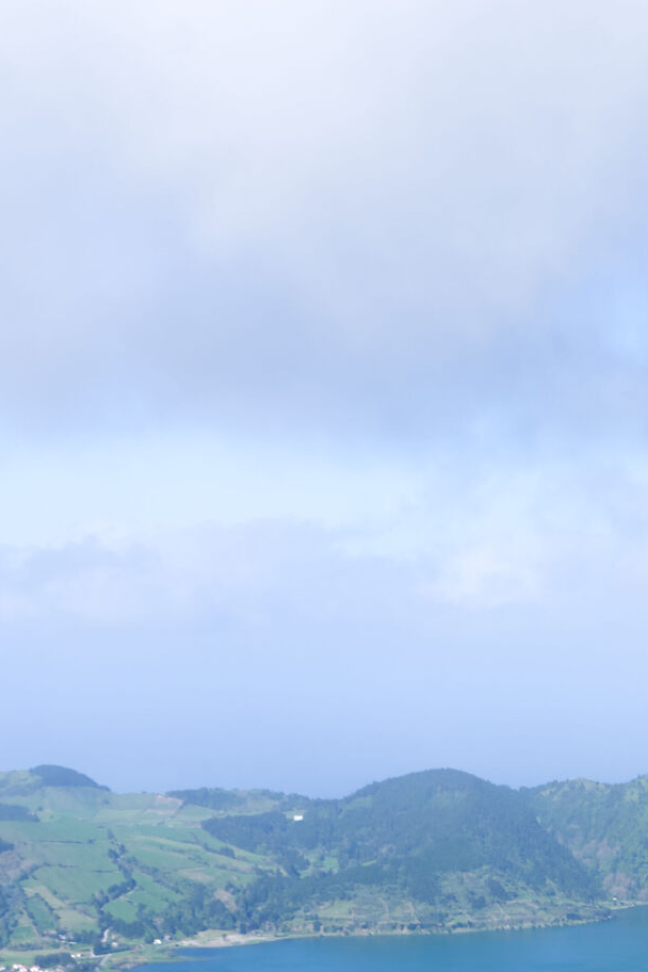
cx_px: 815
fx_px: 1917
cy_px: 1167
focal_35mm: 71
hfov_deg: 18.1
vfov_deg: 25.5
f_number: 8
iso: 100
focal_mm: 18
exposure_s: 1/250
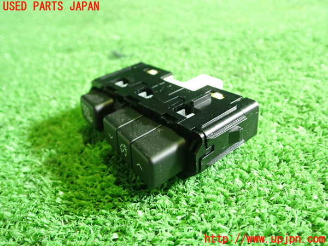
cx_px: 164
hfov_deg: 56.8
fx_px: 303
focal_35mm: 32
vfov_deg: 44.2
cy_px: 123
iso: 500
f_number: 2.4
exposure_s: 1/30
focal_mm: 5.79
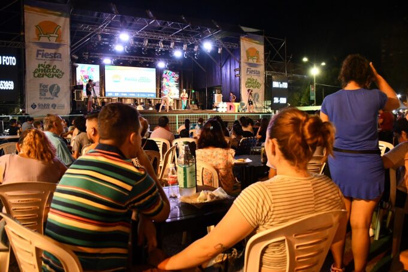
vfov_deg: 47.9
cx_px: 204
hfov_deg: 67.4
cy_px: 136
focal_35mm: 27
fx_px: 306
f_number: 3.5
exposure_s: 1/160
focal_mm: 18
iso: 8000
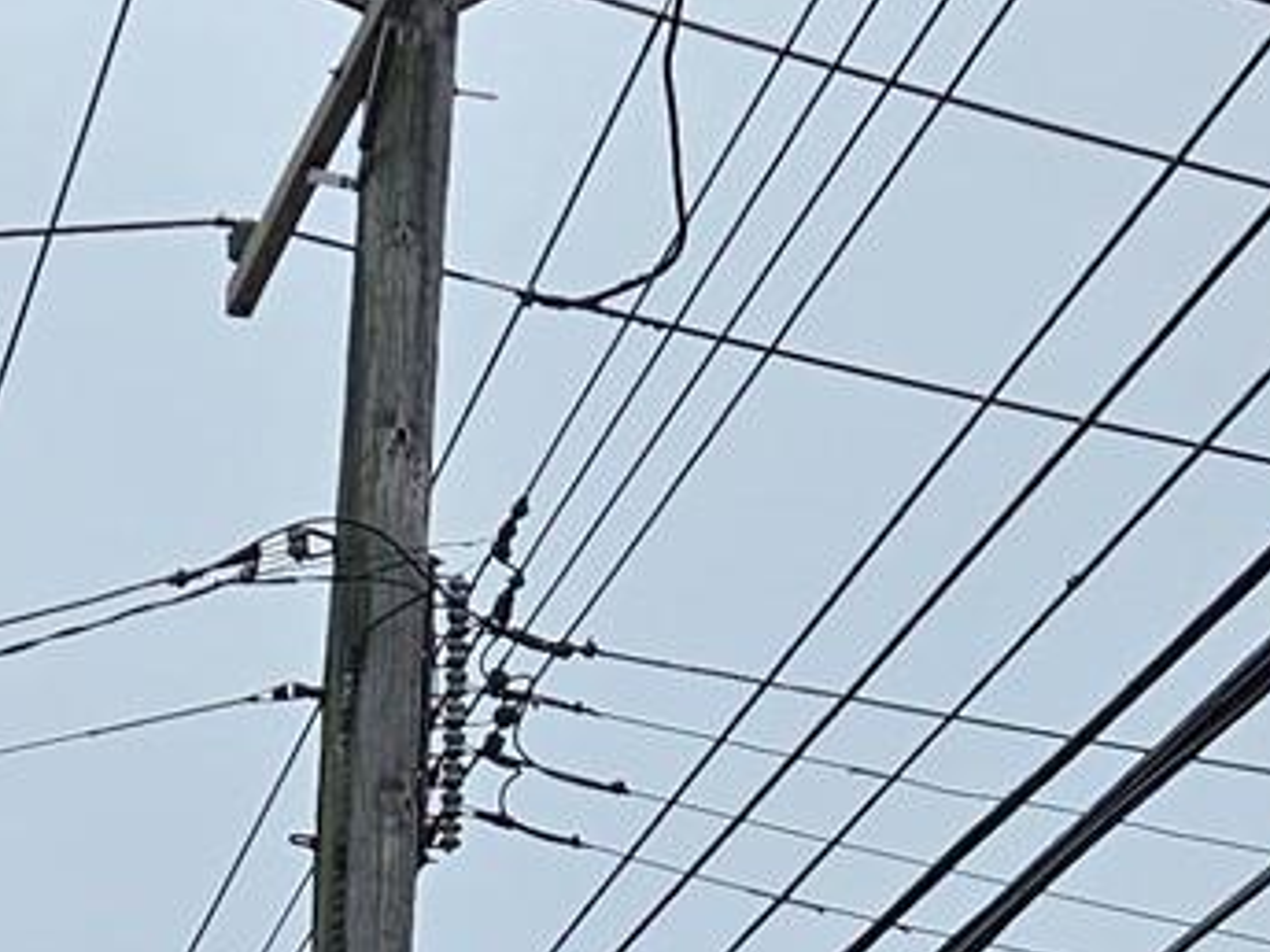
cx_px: 203
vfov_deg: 9.9
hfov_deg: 14.3
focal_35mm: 137
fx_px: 5026
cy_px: 2052
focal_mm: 5.4
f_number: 1.8
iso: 25
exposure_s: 1/2650
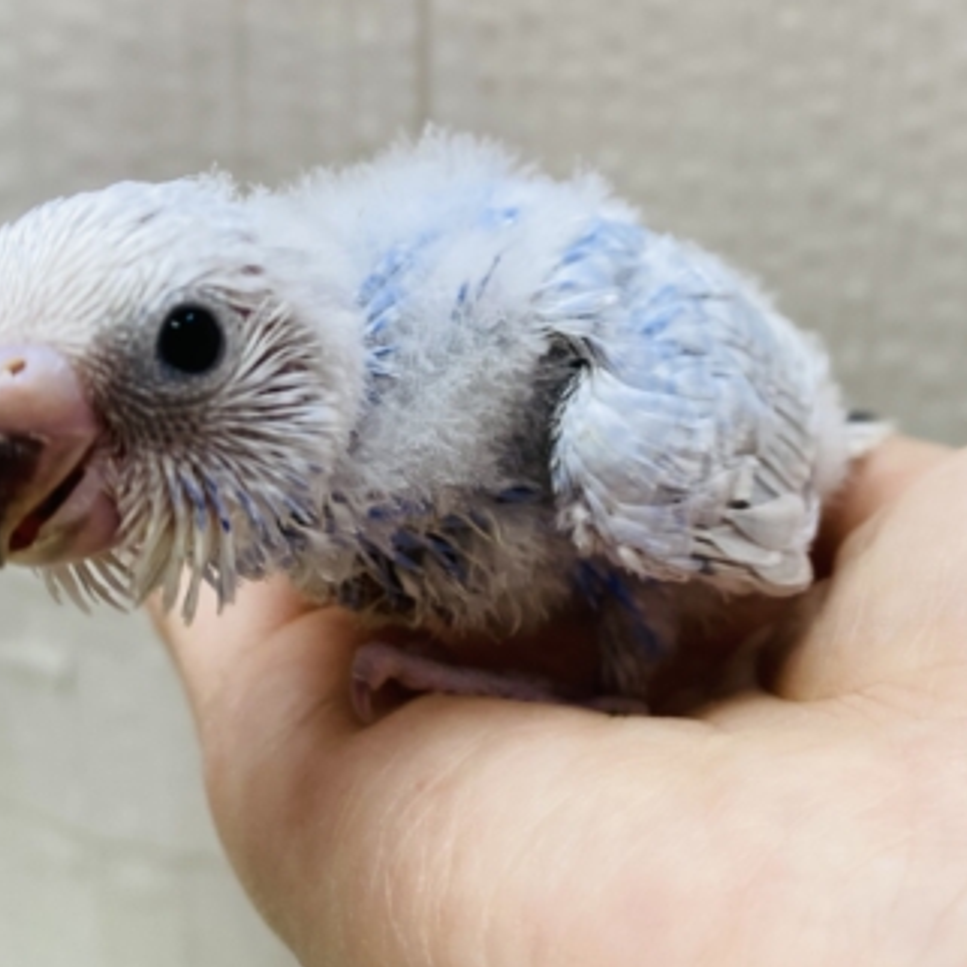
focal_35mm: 44
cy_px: 256
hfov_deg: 38.2
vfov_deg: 37.5
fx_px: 1391
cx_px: 566
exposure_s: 1/100
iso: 64
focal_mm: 4.25
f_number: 1.8
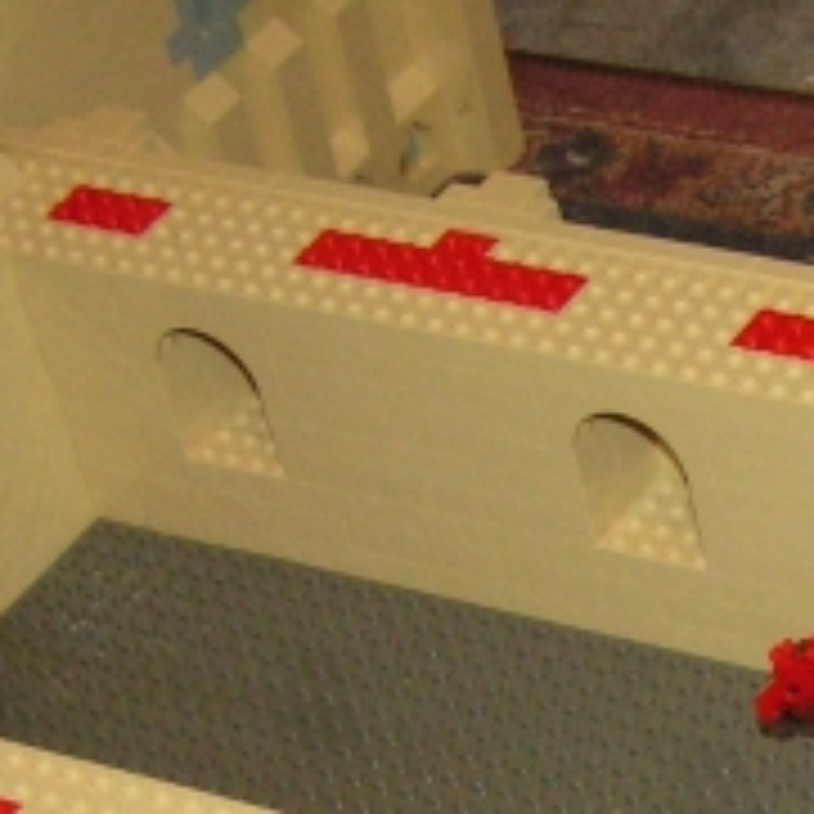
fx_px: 3459
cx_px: 1147
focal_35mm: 130
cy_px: 942
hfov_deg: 12.8
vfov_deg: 13.1
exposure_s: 1/40
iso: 200
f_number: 2.8
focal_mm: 6.3
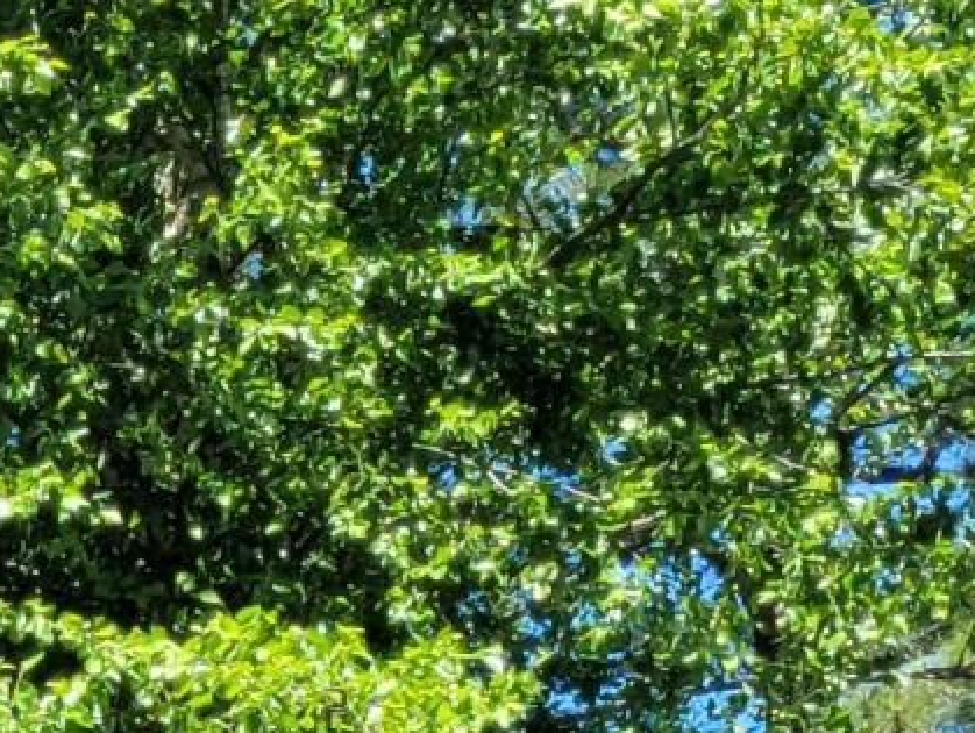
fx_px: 5243
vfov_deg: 7.6
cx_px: -2194
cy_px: 1594
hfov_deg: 8.4
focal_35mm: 186
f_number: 1.8
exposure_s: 1/1120
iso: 40
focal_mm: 5.4
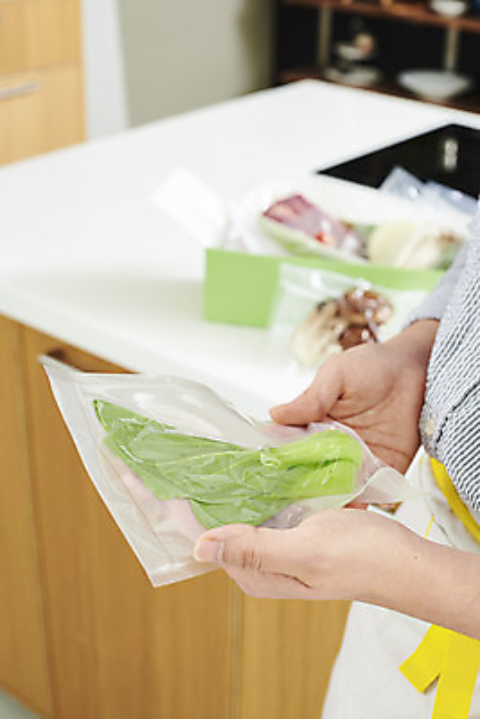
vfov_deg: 39.6
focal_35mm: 50
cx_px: 240
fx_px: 999
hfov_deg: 27.0
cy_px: 360
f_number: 5.6
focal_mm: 50
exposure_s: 1/125
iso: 400
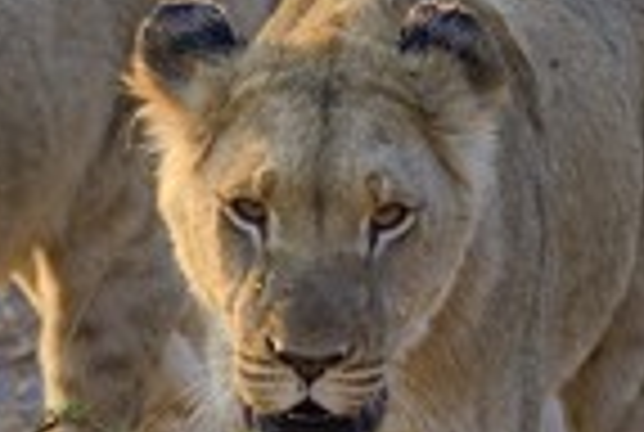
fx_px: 8389
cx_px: -65
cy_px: 382
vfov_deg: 3.0
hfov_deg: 4.4
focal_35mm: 468
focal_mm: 160
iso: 400
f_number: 7.1
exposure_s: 1/400
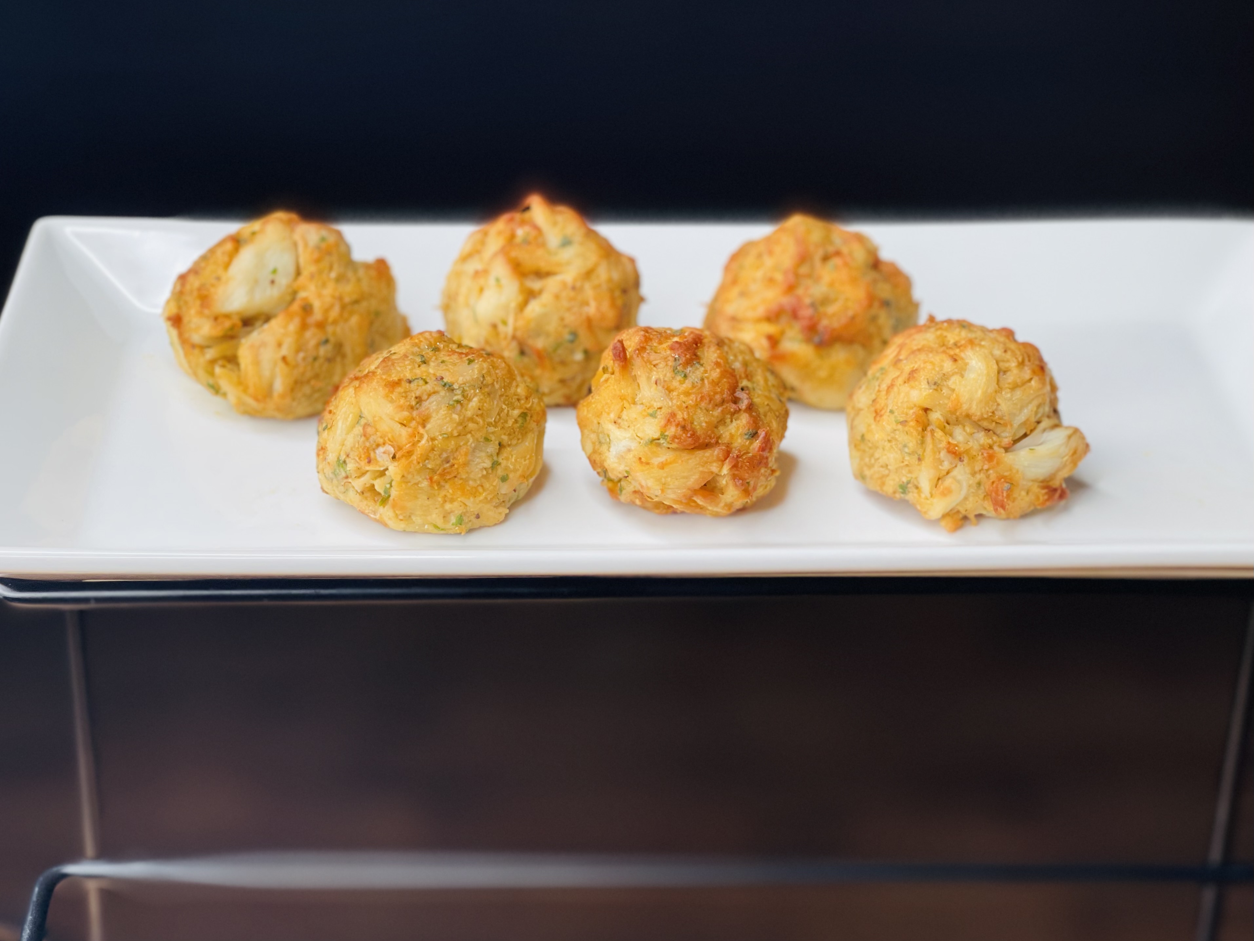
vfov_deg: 22.9
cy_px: 470
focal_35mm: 64
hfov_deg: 30.3
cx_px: 627
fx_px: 2318
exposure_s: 1/93
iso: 80
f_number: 2.2
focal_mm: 7.5
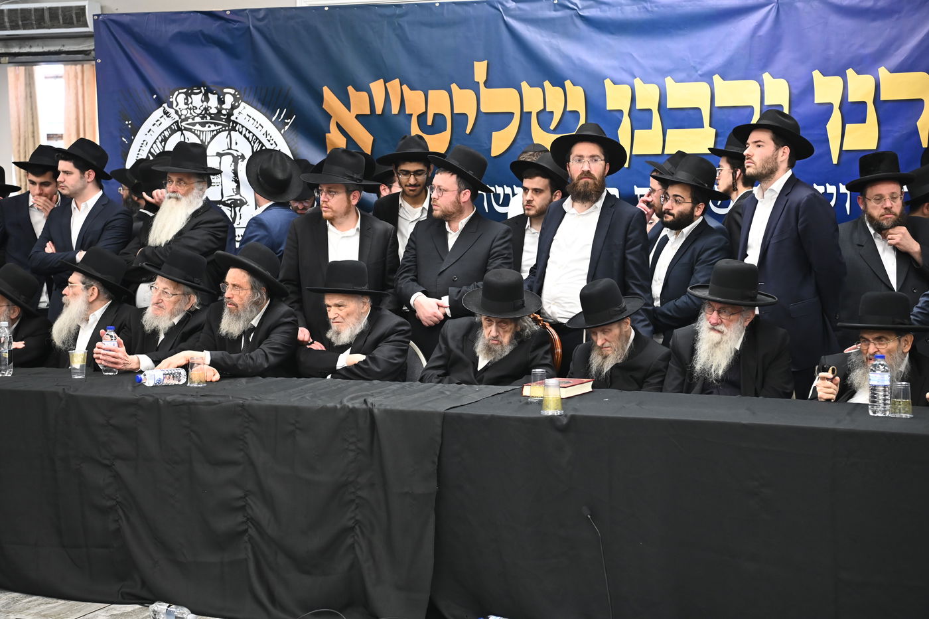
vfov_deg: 22.6
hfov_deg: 33.4
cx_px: 464
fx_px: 1548
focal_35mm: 60
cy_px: 310
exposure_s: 1/160
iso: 2000
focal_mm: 60
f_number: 4.5
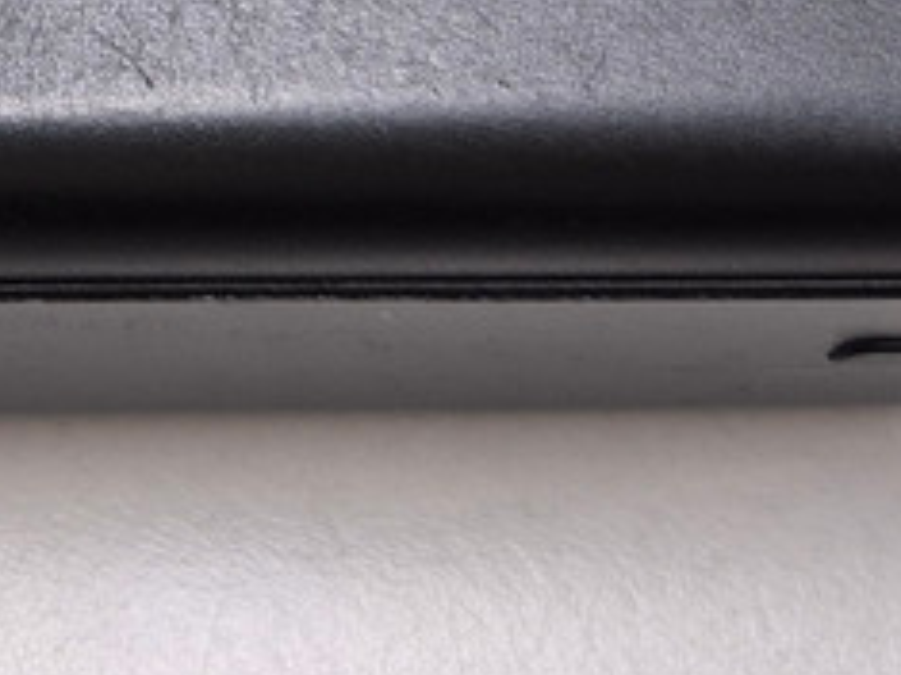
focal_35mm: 98
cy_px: -349
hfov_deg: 18.2
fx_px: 2549
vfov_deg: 14.1
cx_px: -387
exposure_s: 1/120
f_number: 1.8
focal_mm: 5.4
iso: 125
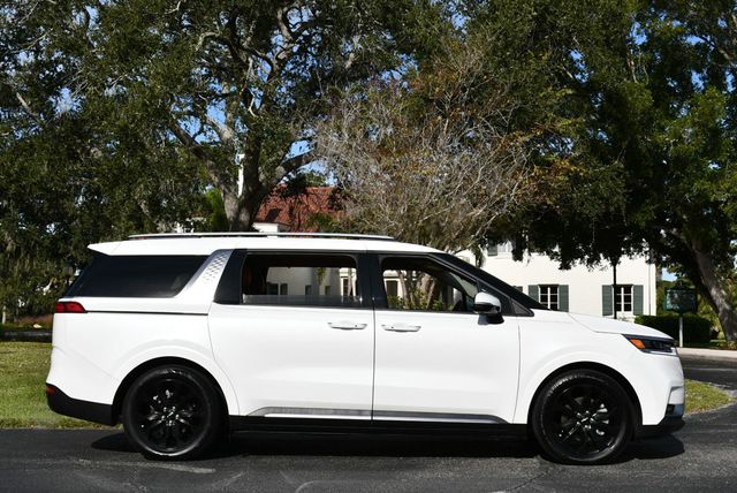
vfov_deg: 27.0
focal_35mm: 50
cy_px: 246
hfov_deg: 39.6
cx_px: 368
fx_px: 1025
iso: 100
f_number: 10
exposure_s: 1/400
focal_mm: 25
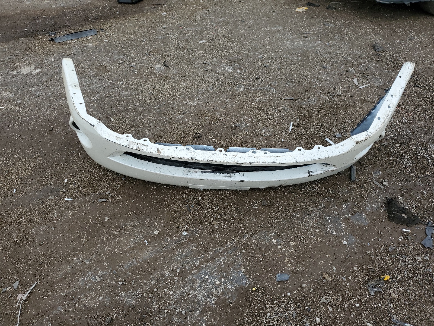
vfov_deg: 53.1
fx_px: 326
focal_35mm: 26
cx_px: 217
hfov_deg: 67.3
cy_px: 163
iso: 50
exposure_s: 1/909
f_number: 1.5
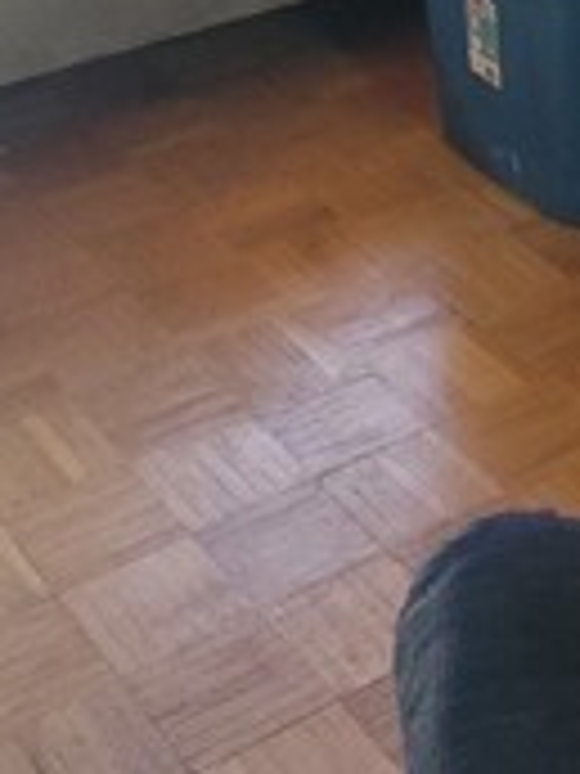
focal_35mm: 97
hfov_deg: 14.9
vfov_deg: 17.6
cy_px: -477
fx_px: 2167
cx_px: 611
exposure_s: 1/120
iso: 250
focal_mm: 4.3
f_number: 1.5
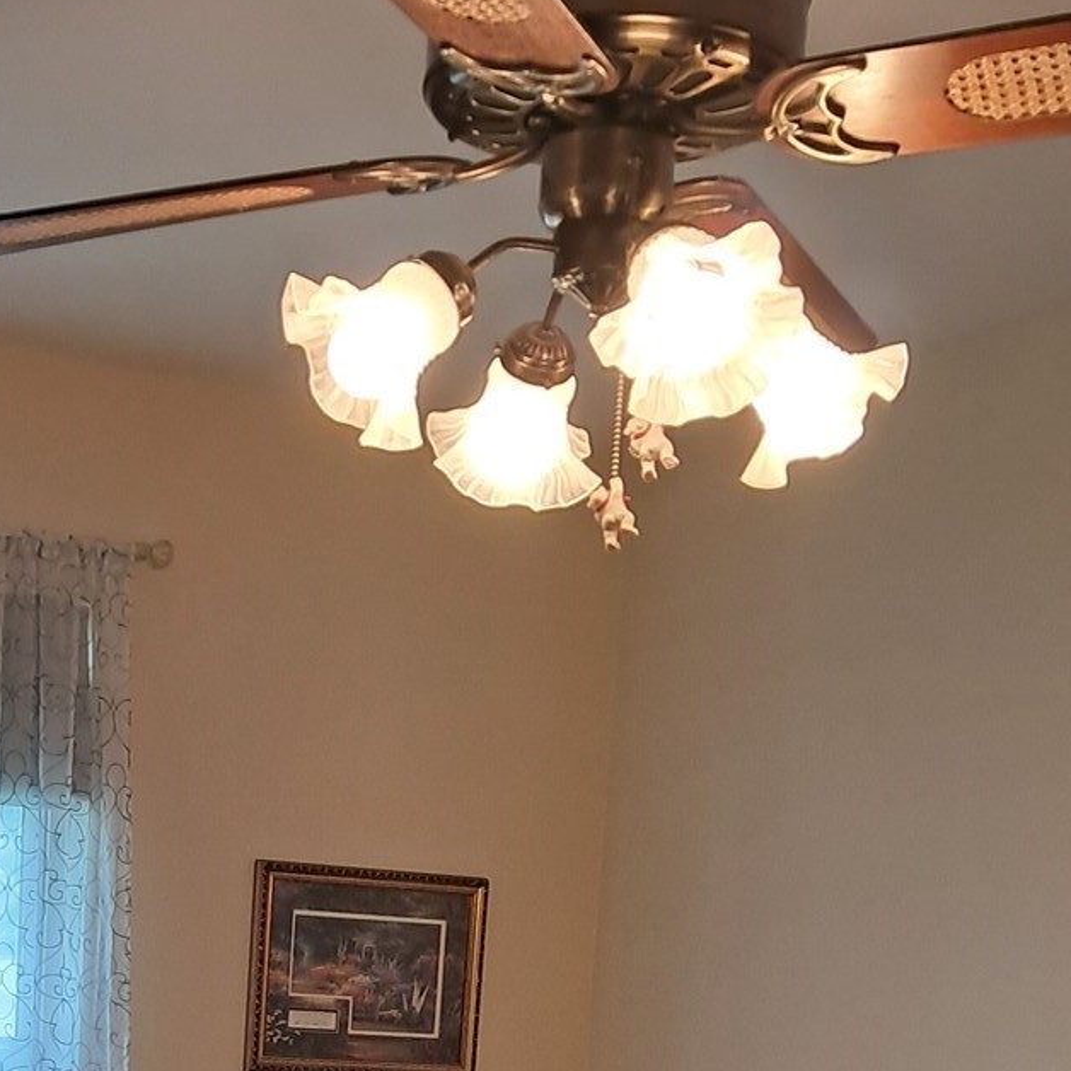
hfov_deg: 23.2
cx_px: 171
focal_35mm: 73
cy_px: 1373
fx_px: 2555
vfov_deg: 21.5
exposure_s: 1/50
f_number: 1.8
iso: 125
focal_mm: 4
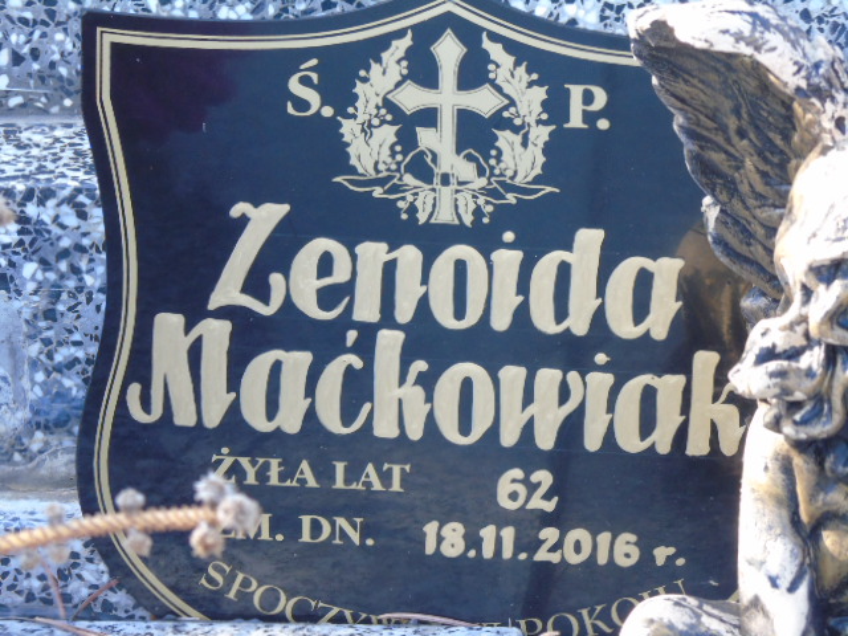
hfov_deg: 4.8
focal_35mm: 417
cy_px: 318
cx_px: 424
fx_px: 10215
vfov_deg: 3.6
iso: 400
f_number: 5.3
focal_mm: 74
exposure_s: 1/80
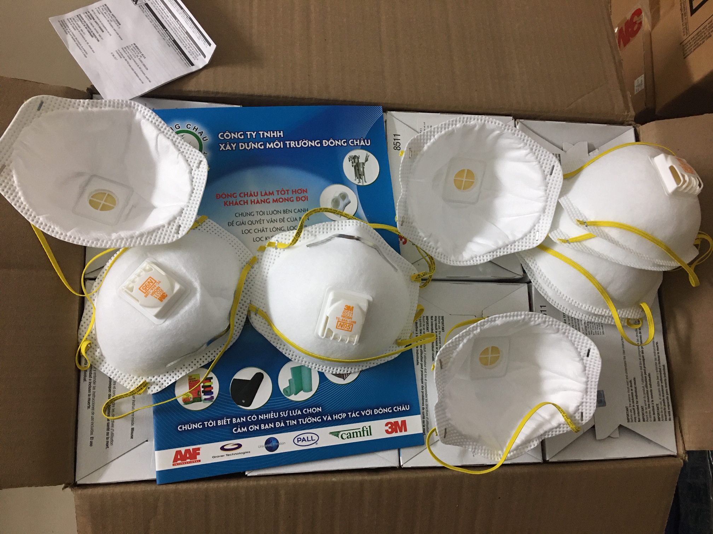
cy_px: 267
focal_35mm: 29
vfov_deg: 48.2
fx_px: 597
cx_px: 356
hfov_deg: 61.7
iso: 80
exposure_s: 1/17
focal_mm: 4.15
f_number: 2.2
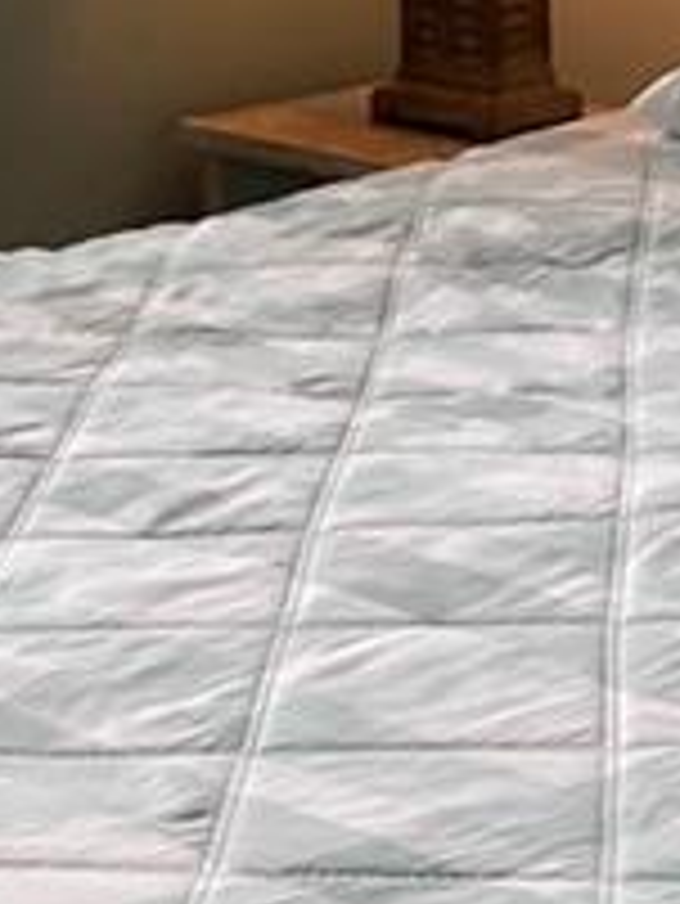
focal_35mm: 167
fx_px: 4369
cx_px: 707
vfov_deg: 11.4
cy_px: -369
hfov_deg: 8.8
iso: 50
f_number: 1.8
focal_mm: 3.99
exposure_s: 1/60
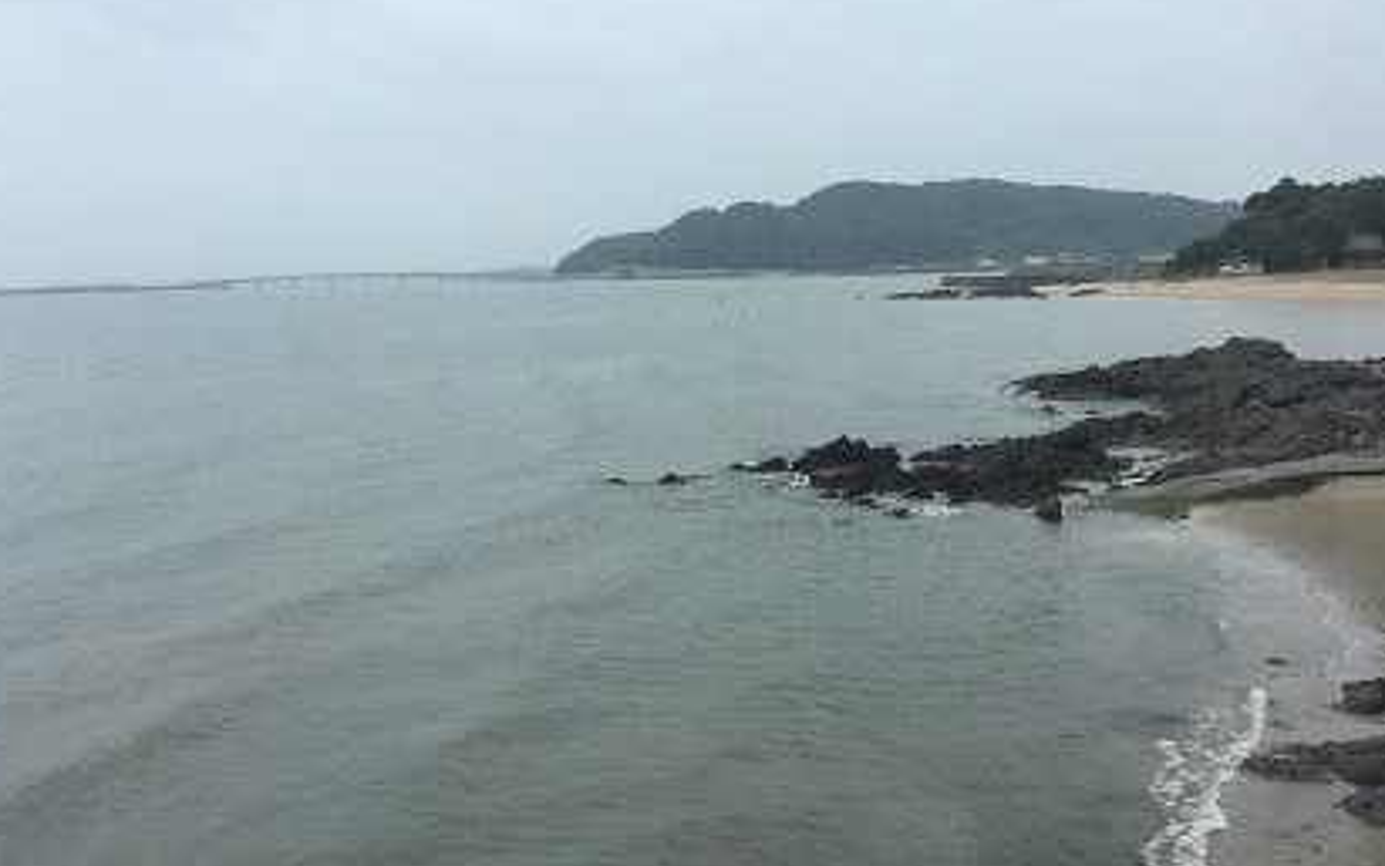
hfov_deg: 49.2
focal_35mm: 40
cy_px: 446
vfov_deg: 32.0
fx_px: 1510
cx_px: 741
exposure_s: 1/223
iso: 25
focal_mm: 3.3
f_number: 2.4
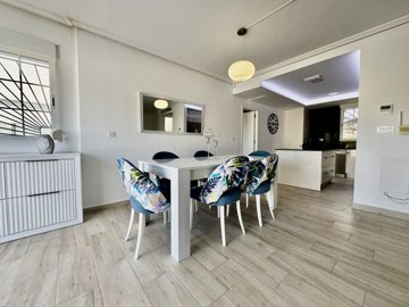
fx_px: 165
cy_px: 154
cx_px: 204
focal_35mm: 14
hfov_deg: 102.1
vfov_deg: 85.7
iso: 40
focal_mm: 2.22
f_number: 2.2
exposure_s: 1/159
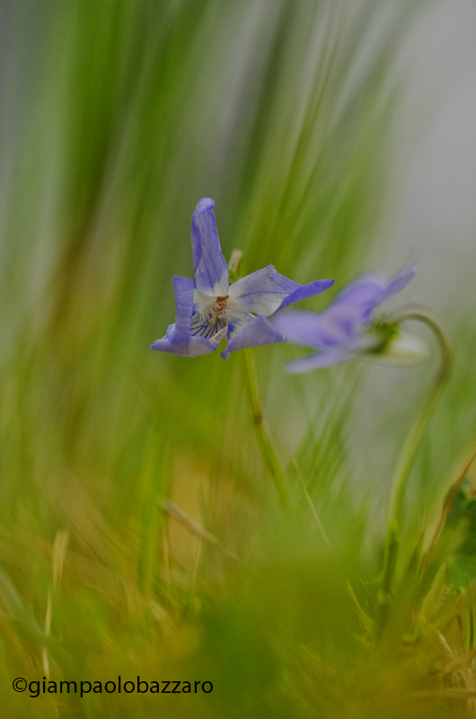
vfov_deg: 9.2
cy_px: 360
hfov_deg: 6.1
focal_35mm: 225
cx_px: 238
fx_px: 4482
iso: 1600
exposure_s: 1/2500
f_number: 2.8
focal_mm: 150
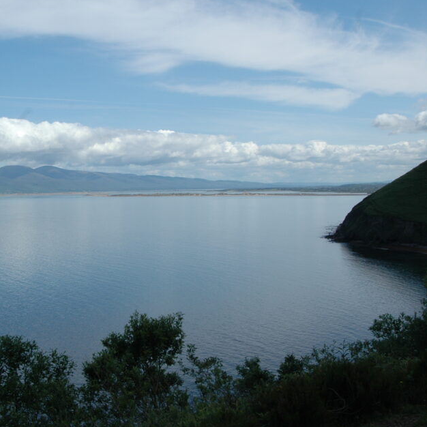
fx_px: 698
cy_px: 207
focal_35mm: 50
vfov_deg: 34.0
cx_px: 152
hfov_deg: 33.8
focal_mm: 24
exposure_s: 1/400
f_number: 10
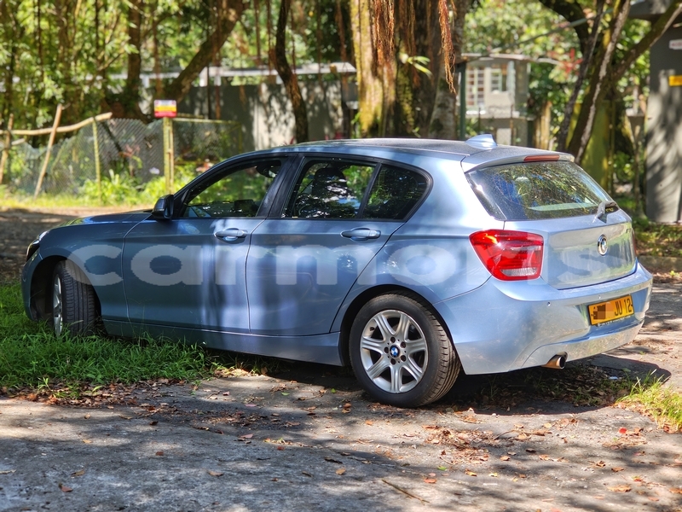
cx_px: 341
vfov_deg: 24.4
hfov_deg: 32.2
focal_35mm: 60
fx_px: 1182
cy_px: 256
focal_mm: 9
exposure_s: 1/133
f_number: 2
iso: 50
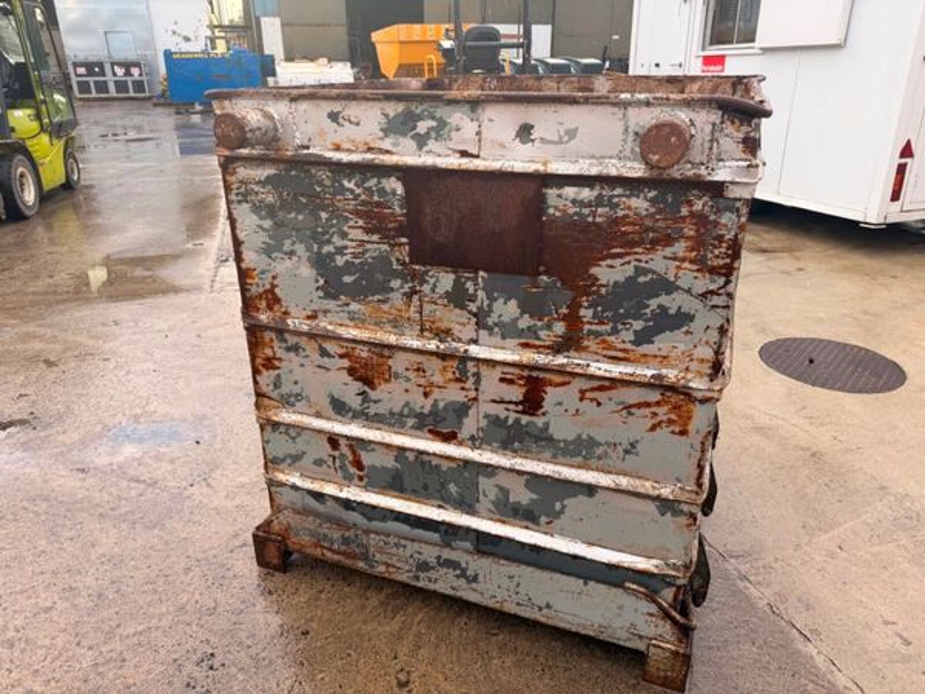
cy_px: 347
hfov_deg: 71.6
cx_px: 462
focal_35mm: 24
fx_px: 641
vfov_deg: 56.8
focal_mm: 6.76
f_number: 1.78
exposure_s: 1/387
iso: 80
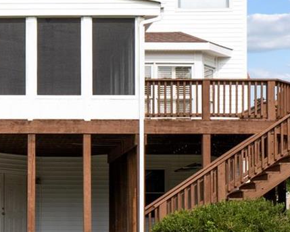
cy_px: 92
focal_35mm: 105
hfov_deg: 17.6
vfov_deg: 14.7
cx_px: -42
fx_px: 901
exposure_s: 1/250
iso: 400
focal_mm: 15
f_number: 10
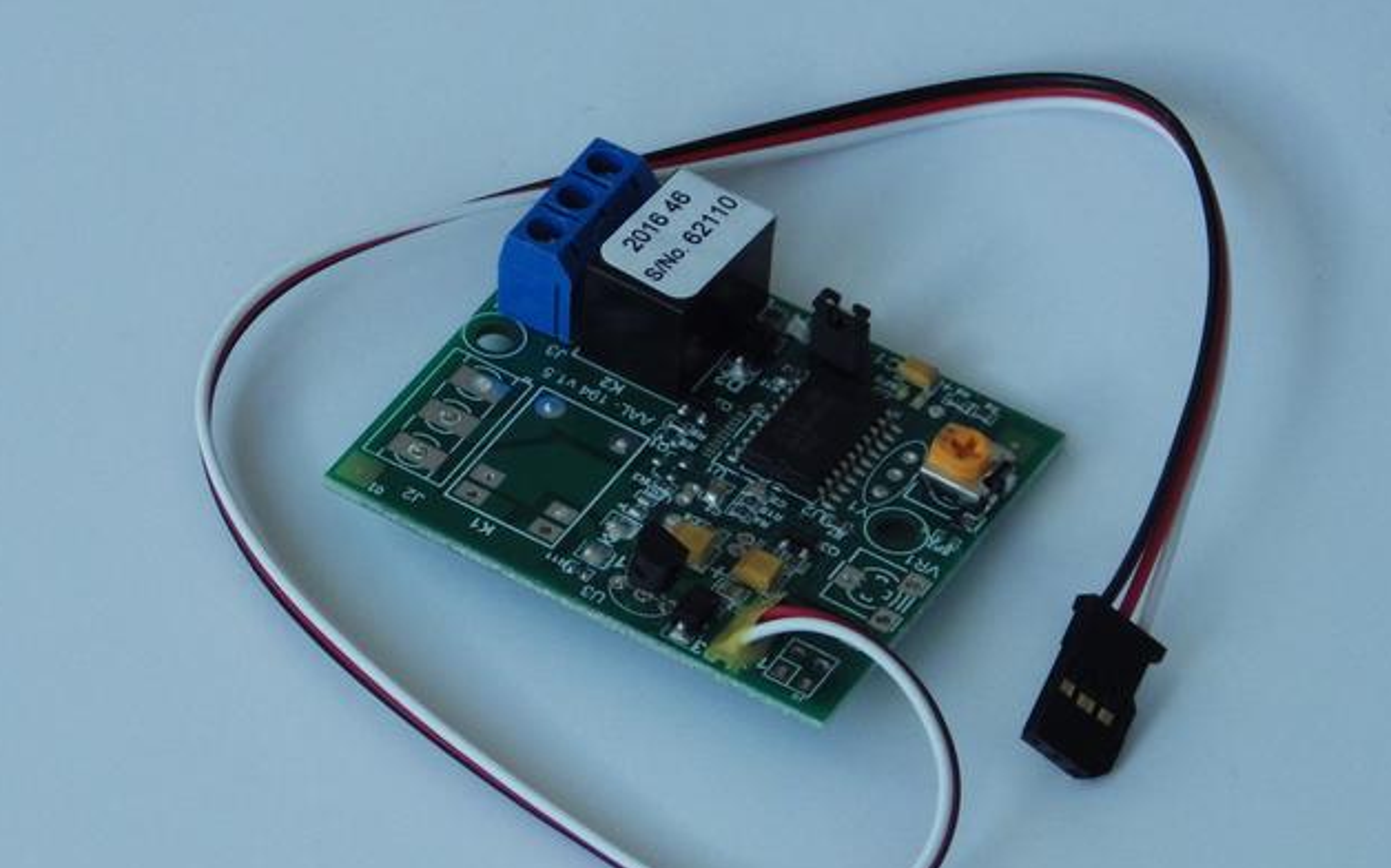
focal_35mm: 237
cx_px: 711
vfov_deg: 5.5
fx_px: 8981
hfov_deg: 8.9
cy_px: 558
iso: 320
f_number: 5.4
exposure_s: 1/80
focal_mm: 34.9
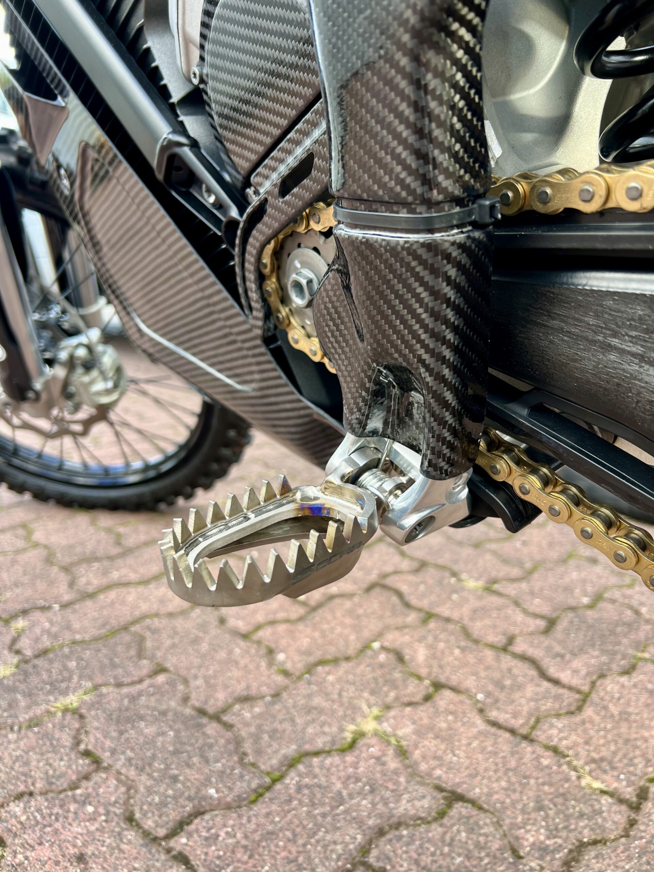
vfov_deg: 67.3
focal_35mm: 26
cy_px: 436
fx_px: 655
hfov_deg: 53.1
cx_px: 327
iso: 40
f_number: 1.5
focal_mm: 5.7
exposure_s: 1/121
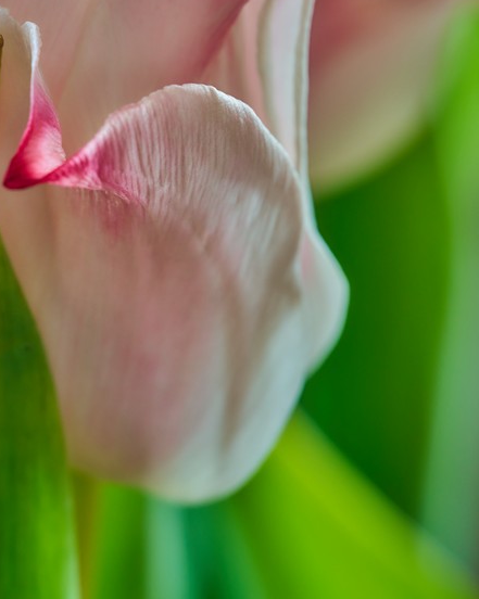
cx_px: 149
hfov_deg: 5.3
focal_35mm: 294
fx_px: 5214
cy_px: 113
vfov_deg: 6.6
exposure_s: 2
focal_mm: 180
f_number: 8
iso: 100
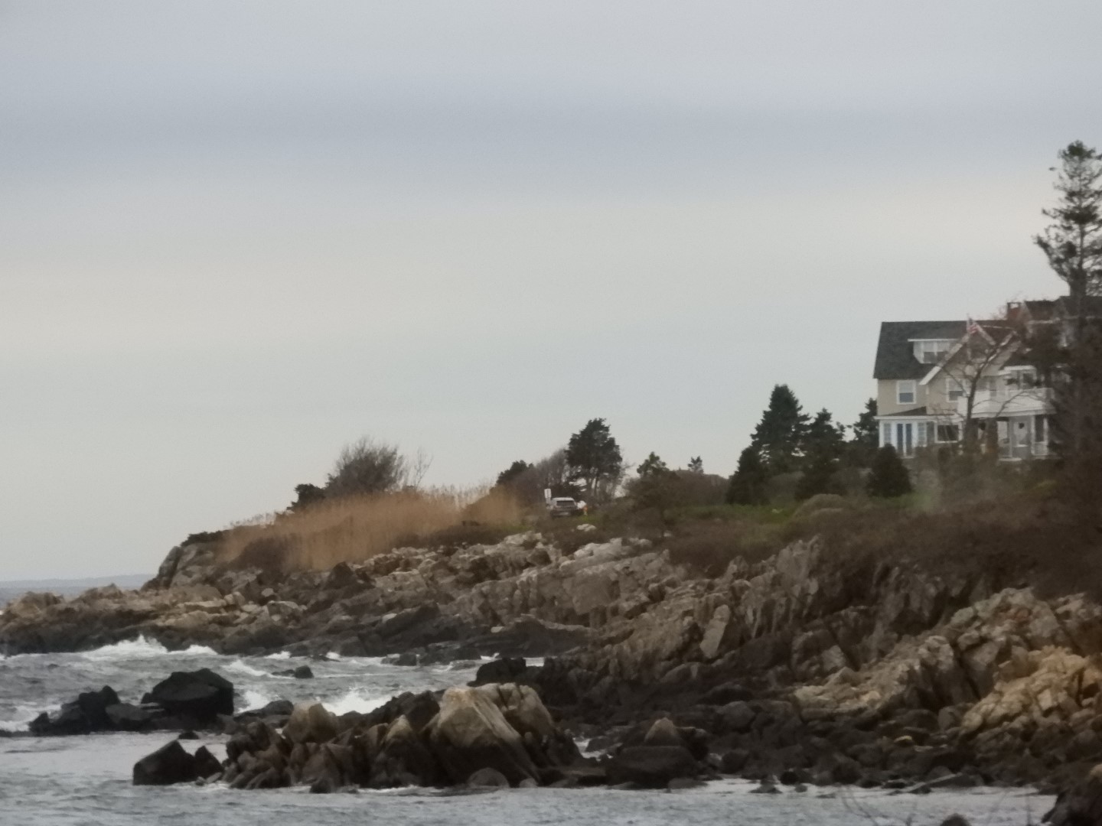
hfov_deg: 7.9
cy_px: 413
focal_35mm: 250
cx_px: 551
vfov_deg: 5.9
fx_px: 7959
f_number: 6.1
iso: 1600
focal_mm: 44.8
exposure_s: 1/1600
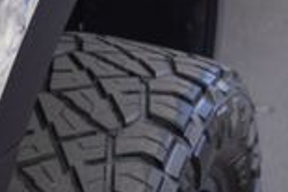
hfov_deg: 13.3
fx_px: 1191
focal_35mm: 149
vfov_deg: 8.8
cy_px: -151
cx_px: -97
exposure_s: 1/80
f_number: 5
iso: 100
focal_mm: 24
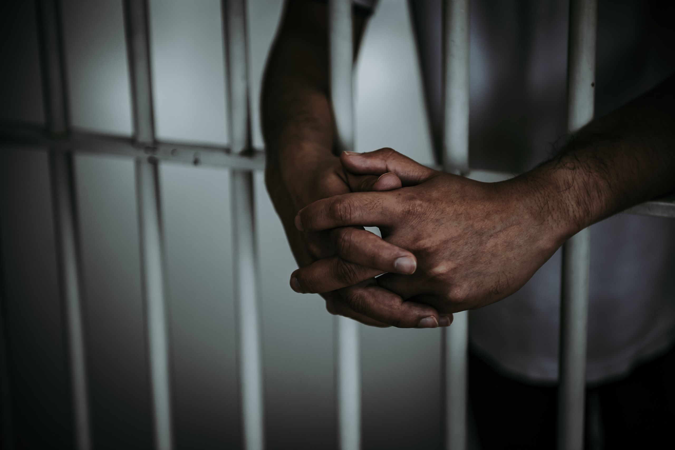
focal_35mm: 70
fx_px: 1313
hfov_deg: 28.8
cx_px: 338
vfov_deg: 19.5
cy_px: 225
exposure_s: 1/80
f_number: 2.8
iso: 400
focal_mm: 70
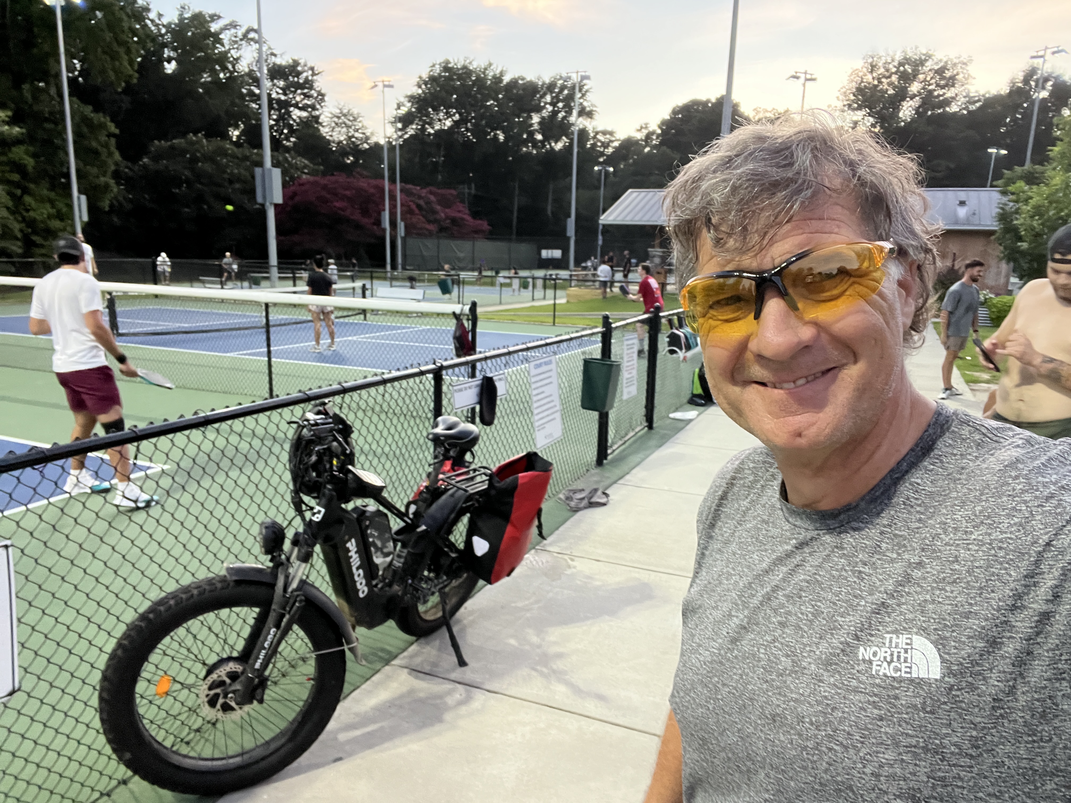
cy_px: 402
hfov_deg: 73.9
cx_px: 536
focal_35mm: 23
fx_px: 712
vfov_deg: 58.9
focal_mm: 2.71
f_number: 2.2
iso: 320
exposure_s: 1/60
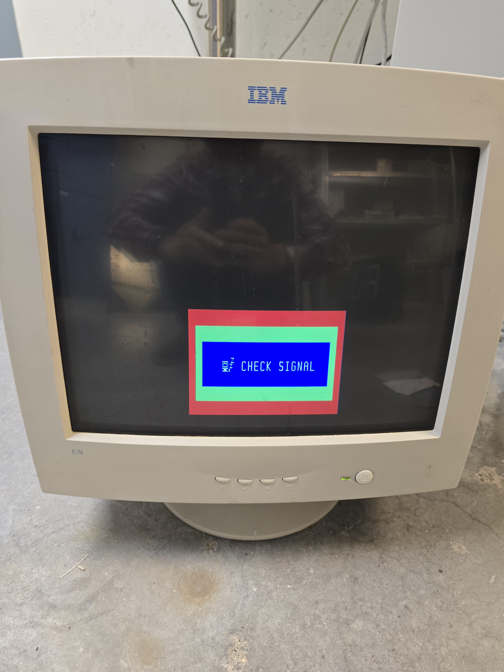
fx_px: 447
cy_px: 336
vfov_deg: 73.9
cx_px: 252
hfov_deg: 58.9
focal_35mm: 23
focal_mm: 6.3
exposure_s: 1/61.3
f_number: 1.7
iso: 250
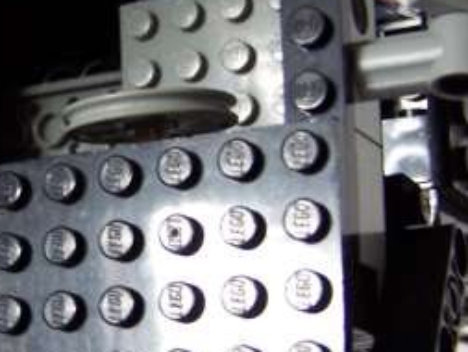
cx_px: 91
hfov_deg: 20.2
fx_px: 1299
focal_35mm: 96
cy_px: 185
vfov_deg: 15.4
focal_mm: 6.3
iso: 140
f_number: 2.8
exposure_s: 1/10
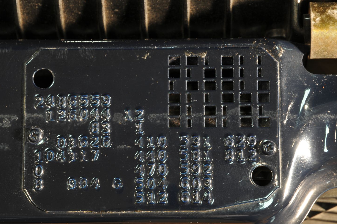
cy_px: 116
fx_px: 1492
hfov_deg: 12.9
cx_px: 150
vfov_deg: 8.6
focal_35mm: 160
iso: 200
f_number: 9
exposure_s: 1/1.3
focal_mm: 85
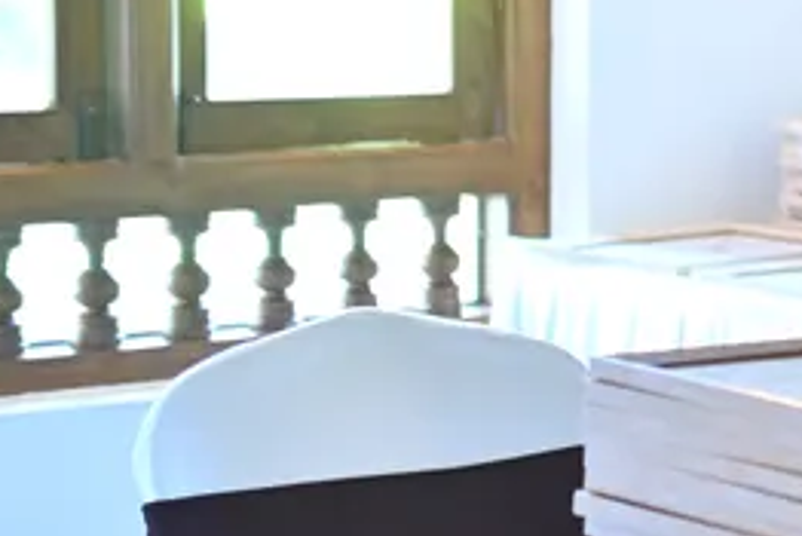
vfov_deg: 8.0
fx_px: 3811
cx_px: 1778
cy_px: 164
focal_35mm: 171
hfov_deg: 10.6
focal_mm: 35
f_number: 1.4
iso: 800
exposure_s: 1/80
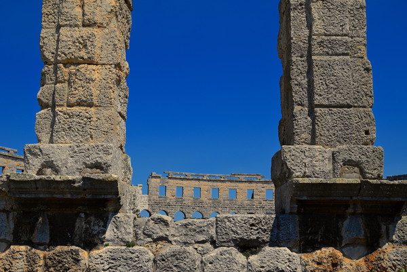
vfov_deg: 31.9
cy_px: 136
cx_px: 204
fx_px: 475
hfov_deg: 46.4
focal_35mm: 42
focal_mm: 42
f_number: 8
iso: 100
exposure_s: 1/500
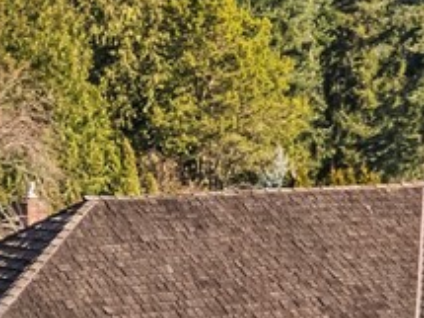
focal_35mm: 167
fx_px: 2044
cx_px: 1265
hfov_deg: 9.4
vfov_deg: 8.9
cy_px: 119
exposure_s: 1/240
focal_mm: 8.38
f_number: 2.8
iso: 100
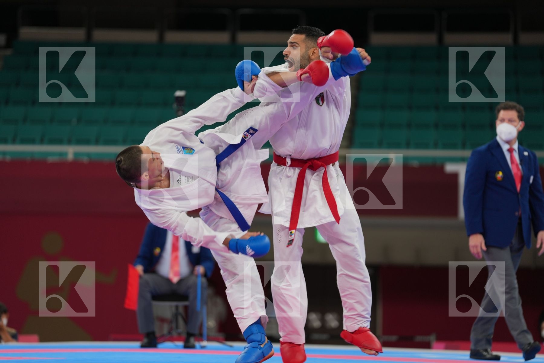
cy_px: 182
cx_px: 272
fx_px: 2402
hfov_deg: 12.9
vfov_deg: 8.6
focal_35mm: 159
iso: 320
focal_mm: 159
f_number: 2.8
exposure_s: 1/500
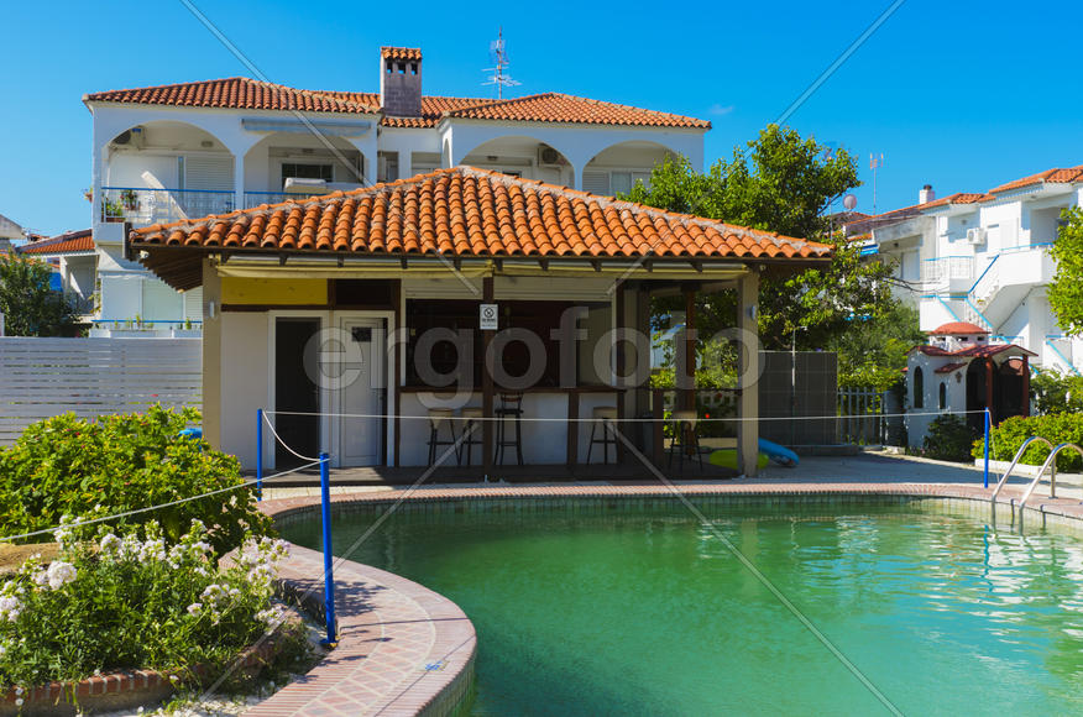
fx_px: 1261
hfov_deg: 46.5
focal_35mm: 42
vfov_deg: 31.7
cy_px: 358
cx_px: 542
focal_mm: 28
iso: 100
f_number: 8
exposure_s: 1/180
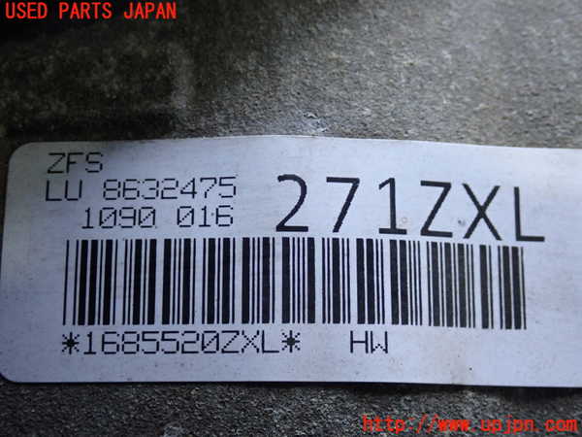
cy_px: 218
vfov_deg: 23.7
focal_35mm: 62
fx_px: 1042
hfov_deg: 31.2
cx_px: 291
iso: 500
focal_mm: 11.09
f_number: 3.6
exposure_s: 1/125
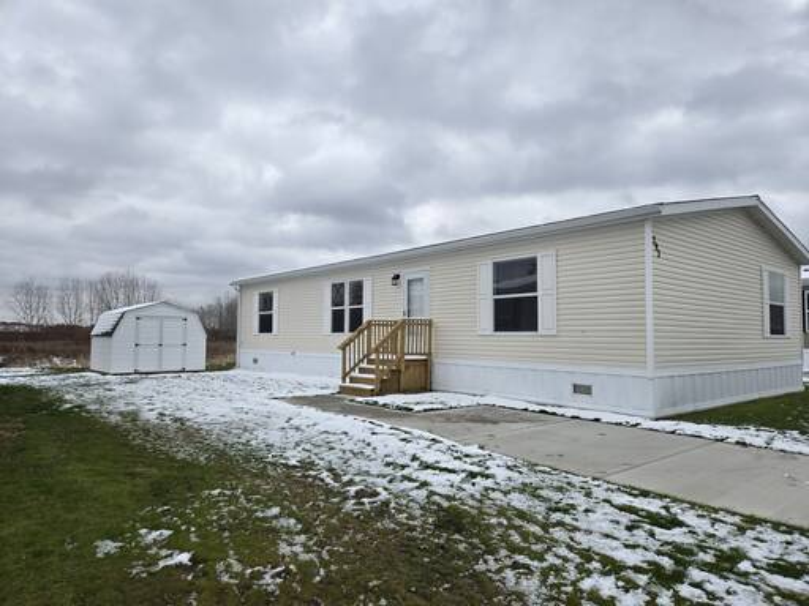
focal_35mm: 23
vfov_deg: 58.9
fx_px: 538
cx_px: 404
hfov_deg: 73.9
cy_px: 303
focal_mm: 5.4
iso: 25
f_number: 1.8
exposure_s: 1/1509
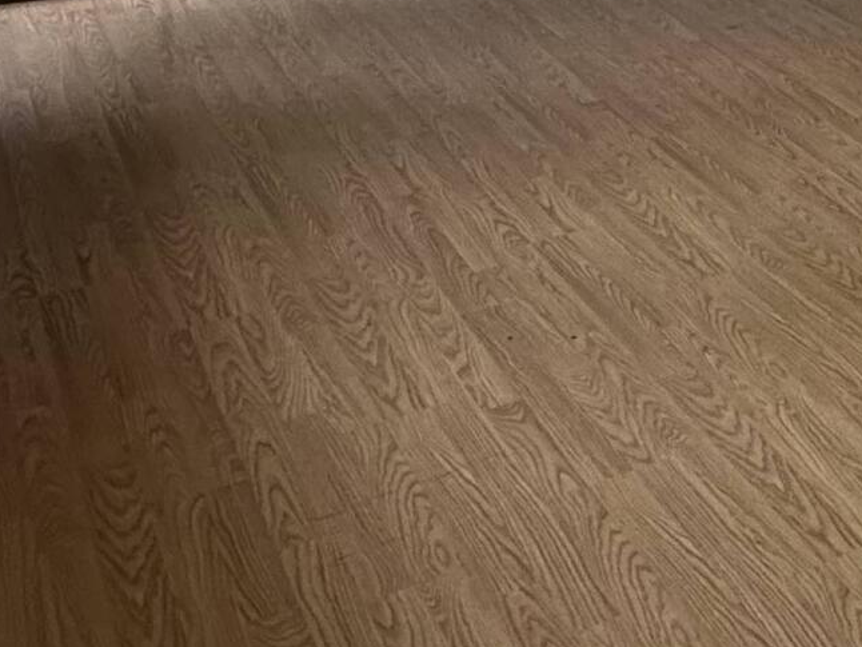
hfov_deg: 23.6
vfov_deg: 20.1
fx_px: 1619
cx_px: 1301
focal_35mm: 65
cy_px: -269
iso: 200
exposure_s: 1/120
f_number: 2.2
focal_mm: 2.22
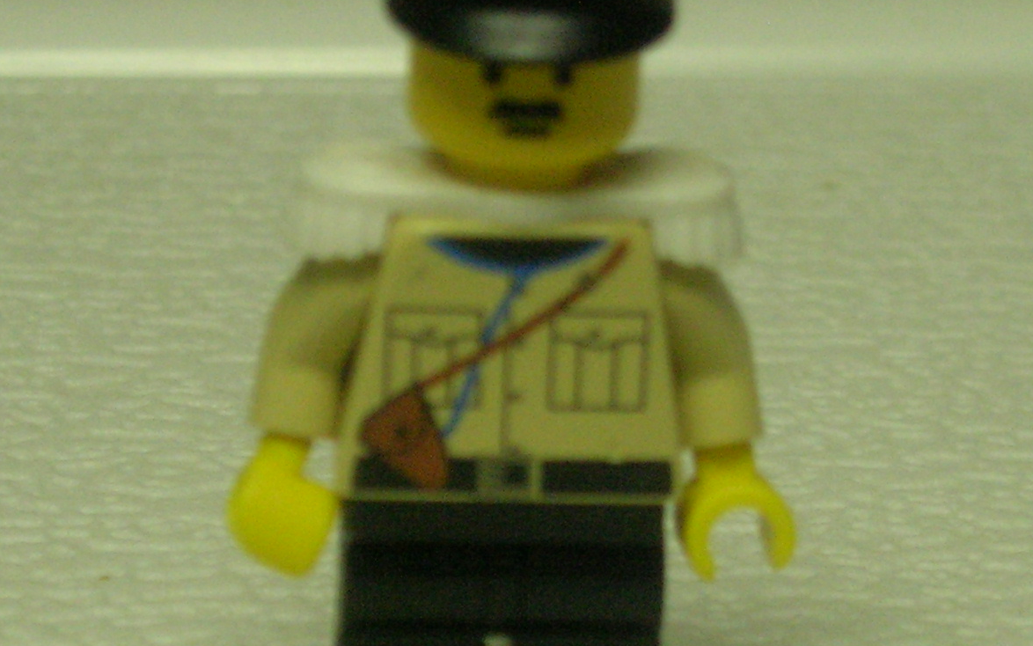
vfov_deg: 11.2
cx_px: 619
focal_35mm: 117
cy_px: 406
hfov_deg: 17.8
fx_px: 3294
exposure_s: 1/60
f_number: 3.3
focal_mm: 8.4
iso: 200
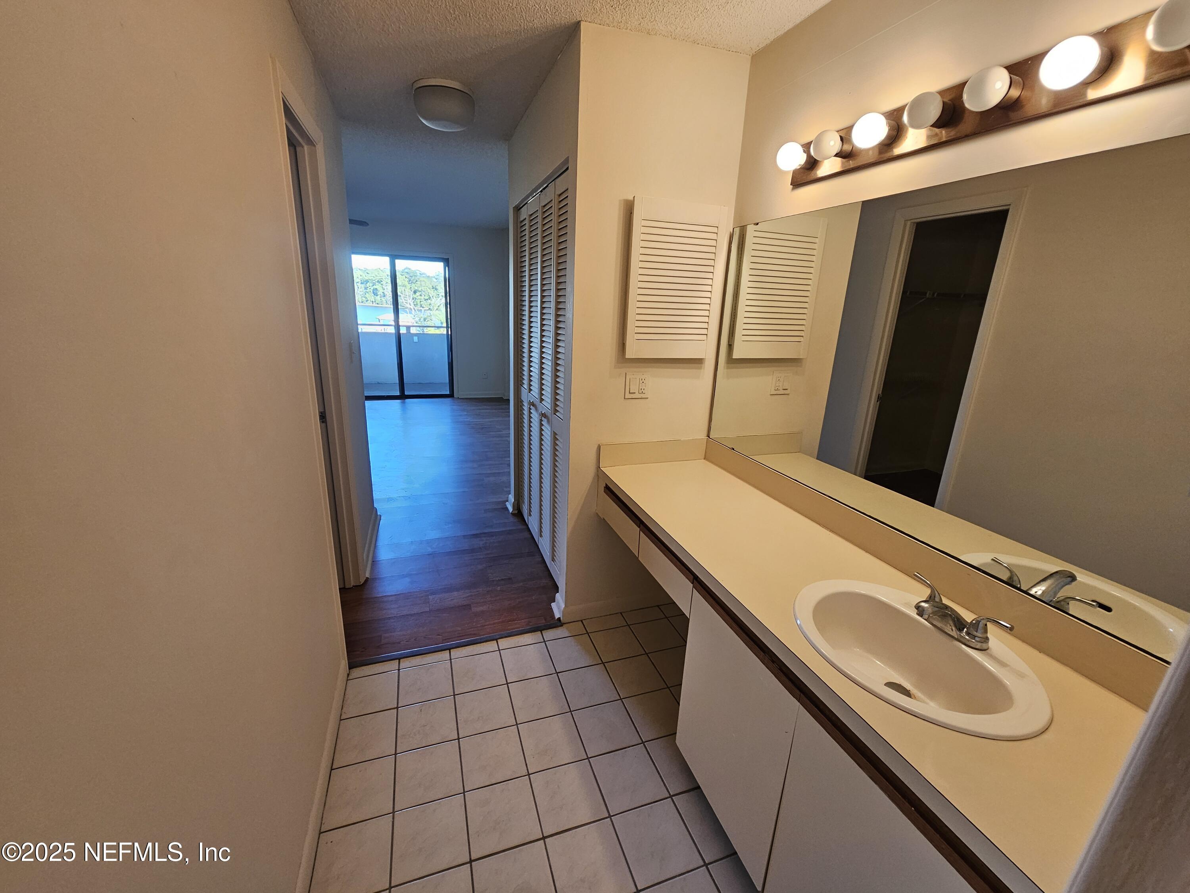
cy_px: 446
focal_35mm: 13
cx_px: 595
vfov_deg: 89.9
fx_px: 447
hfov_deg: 106.2
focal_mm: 2.2
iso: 125
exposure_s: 1/60
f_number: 2.2
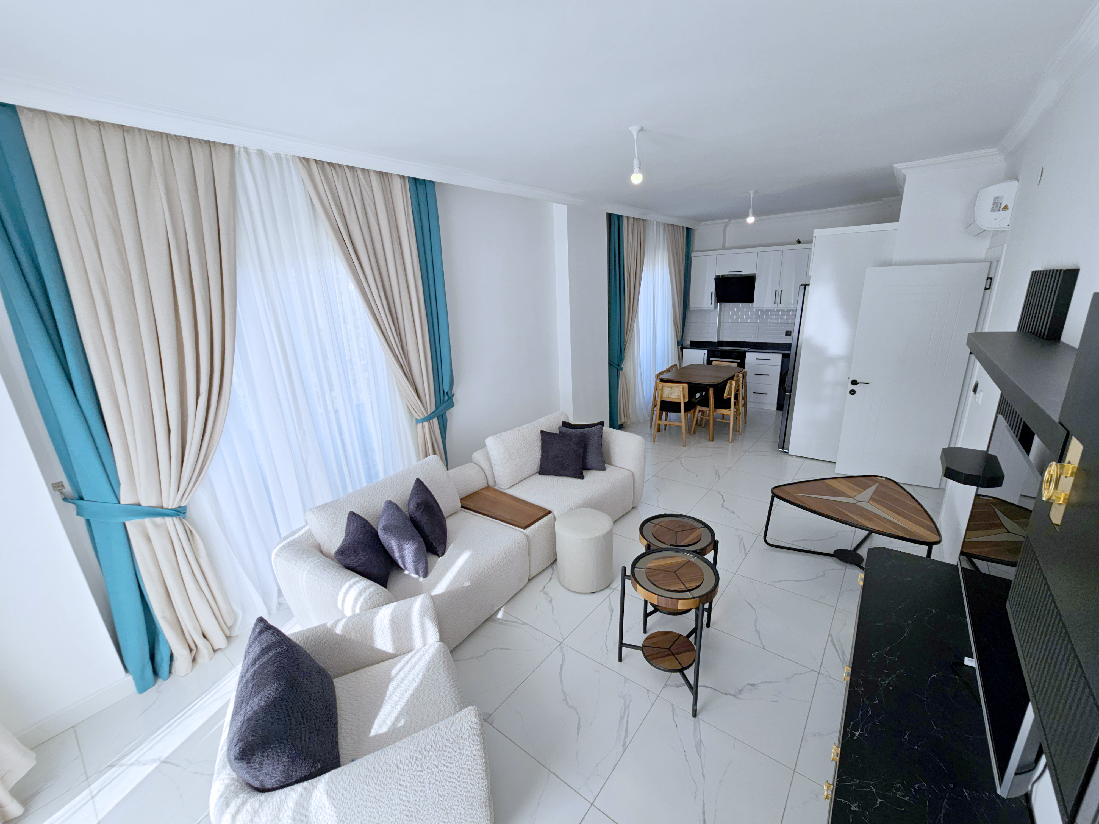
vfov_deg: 89.9
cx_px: 550
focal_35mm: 13
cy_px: 412
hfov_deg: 106.2
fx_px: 413
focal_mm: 2.2
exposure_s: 1/355
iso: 50
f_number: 2.2
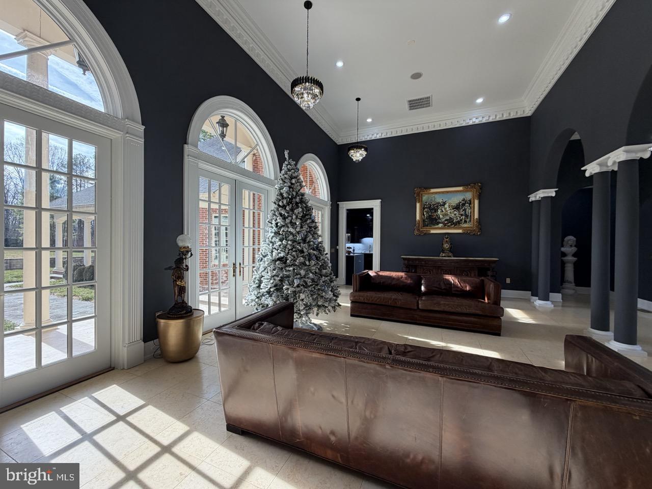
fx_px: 264
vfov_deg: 85.7
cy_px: 244
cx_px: 326
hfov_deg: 102.1
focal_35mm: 14
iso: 50
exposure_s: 1/150
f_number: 2.2
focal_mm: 2.22
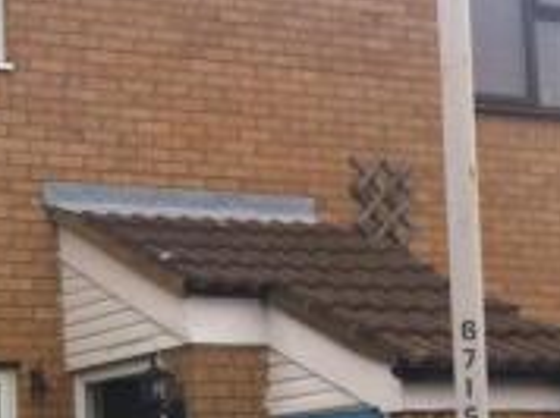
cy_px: 357
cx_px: -131
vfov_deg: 12.8
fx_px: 1858
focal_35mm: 115
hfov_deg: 16.4
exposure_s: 1/450
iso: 80
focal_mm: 3.85
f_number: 2.8
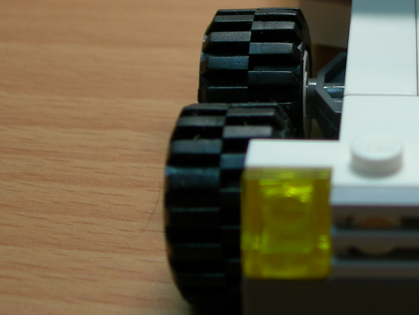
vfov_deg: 13.8
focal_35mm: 106
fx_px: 1283
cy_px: 30
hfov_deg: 18.2
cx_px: 403
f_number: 2.9
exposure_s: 1/41.8
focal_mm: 8.5
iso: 50
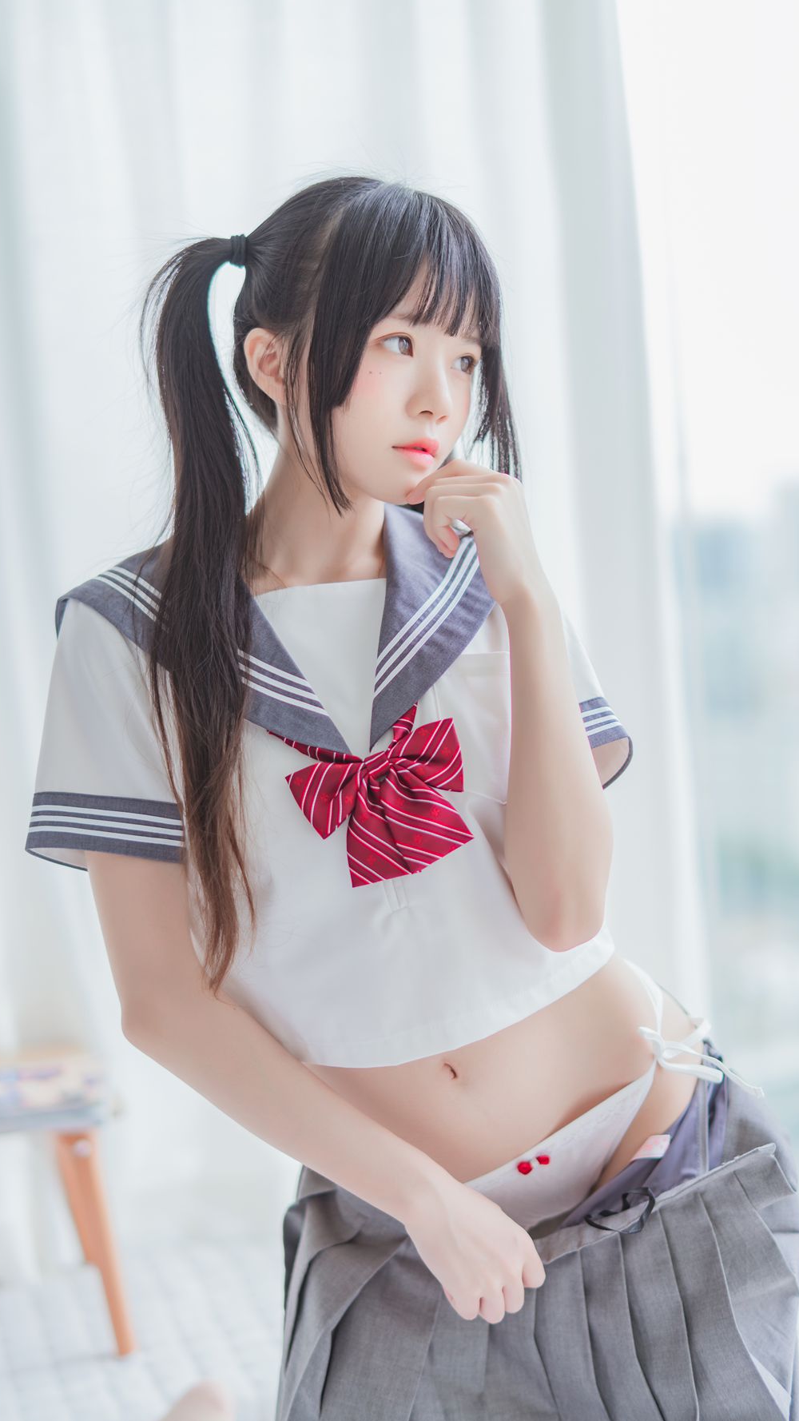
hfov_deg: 22.6
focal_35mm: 53
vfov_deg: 39.2
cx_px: 416
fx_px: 1996
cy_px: 712
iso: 125
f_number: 1.4
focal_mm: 50
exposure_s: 1/250
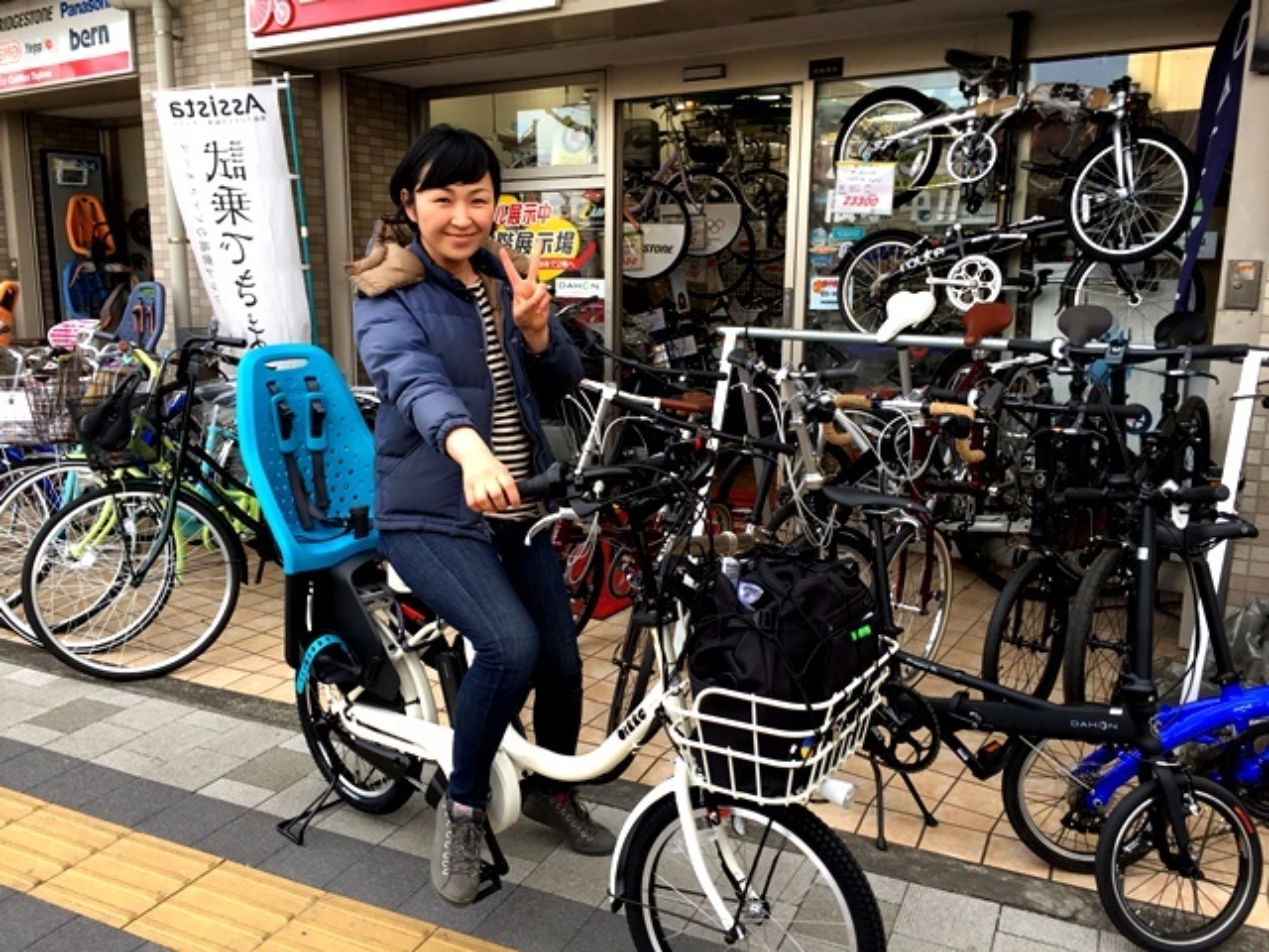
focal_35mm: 29
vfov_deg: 48.2
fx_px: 1063
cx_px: 634
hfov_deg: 61.7
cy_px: 476
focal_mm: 4.15
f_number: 2.2
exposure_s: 1/120
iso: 32
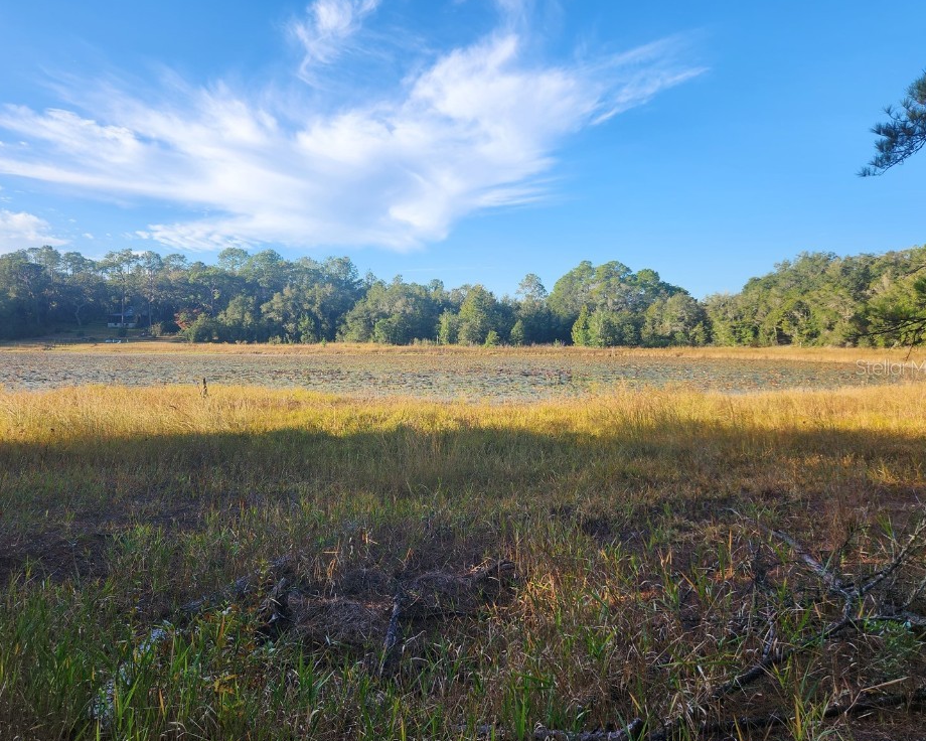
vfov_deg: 56.8
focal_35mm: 25
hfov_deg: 68.0
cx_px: 435
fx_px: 685
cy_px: 366
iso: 20
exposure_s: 1/641
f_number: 1.8
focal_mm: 5.4
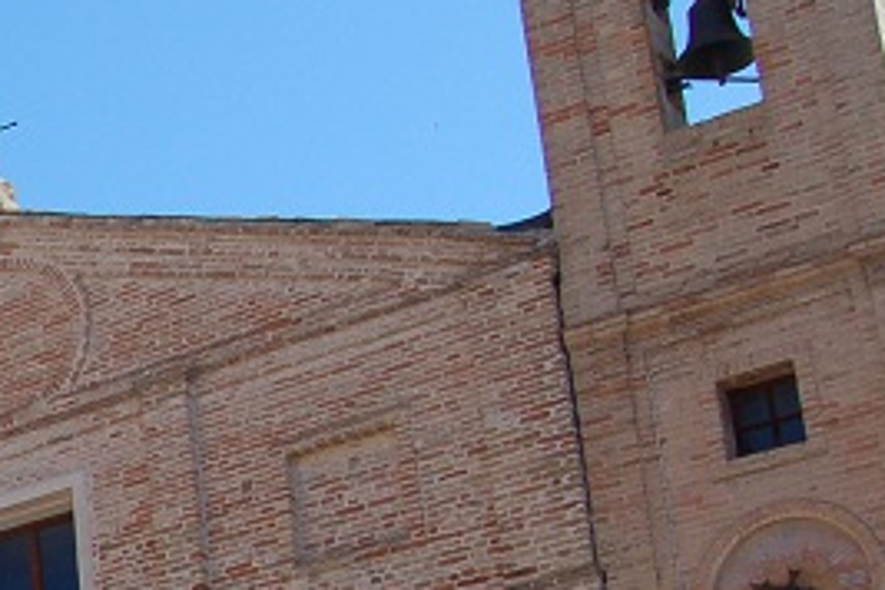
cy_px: 693
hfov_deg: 17.5
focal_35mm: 101
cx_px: -557
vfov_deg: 13.2
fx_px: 2483
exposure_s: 1/320
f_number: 9
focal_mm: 18
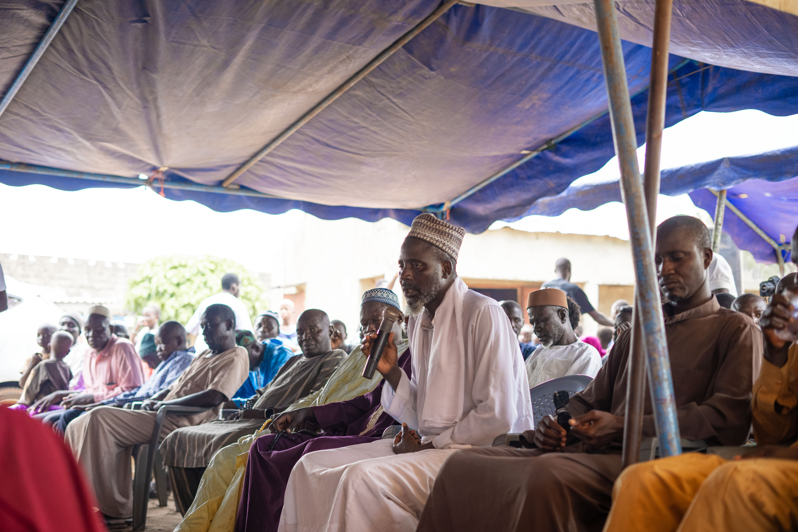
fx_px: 1108
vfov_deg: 27.0
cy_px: 266
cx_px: 399
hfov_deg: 39.6
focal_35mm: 50
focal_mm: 50
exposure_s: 1/200
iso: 1000
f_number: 2.5
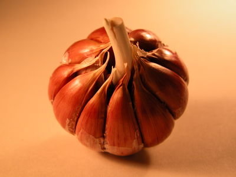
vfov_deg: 18.9
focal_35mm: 78
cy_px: 88
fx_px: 532
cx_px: 118
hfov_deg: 25.0
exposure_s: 1/60.9
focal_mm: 19.9
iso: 100
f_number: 3.4
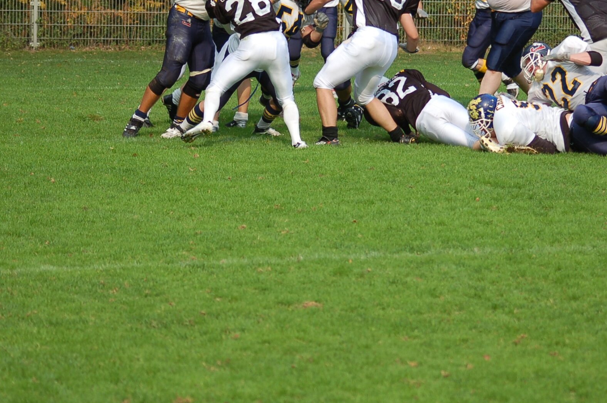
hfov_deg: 12.0
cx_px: 356
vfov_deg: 7.9
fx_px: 2895
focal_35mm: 172
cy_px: 126
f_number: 4.5
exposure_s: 1/1000
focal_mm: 82
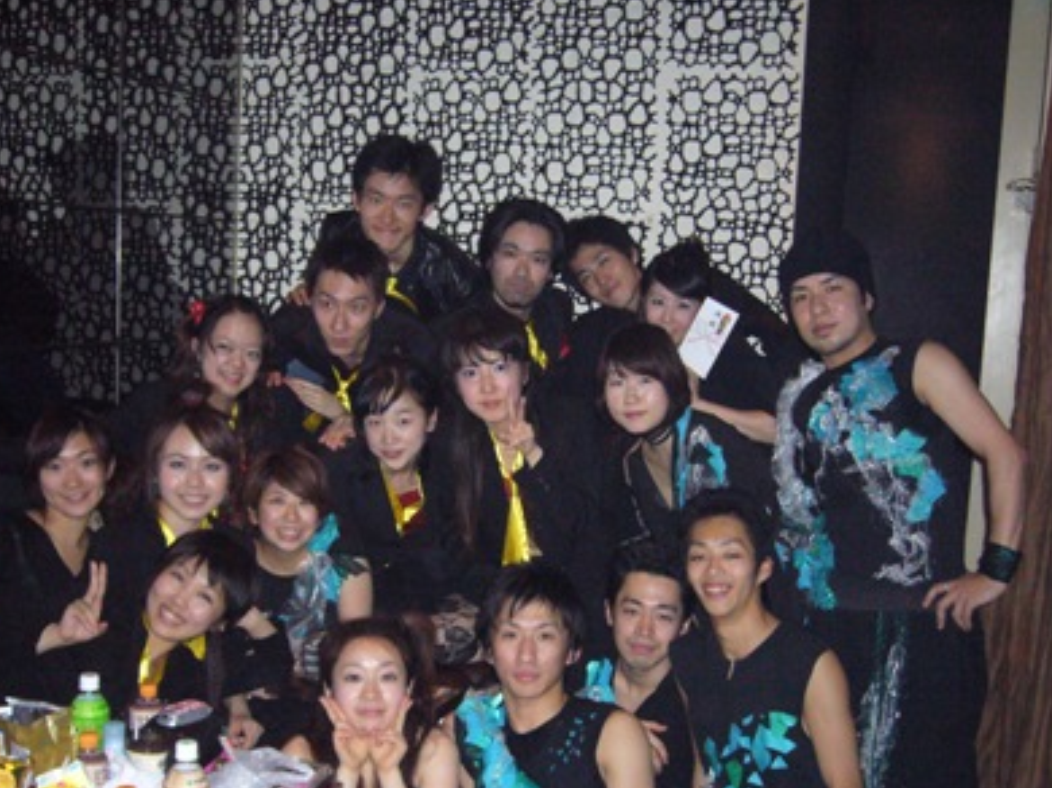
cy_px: 474
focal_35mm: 43
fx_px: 1306
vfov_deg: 33.5
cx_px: 473
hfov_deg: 43.8
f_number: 2.8
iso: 400
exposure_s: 1/60
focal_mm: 5.8
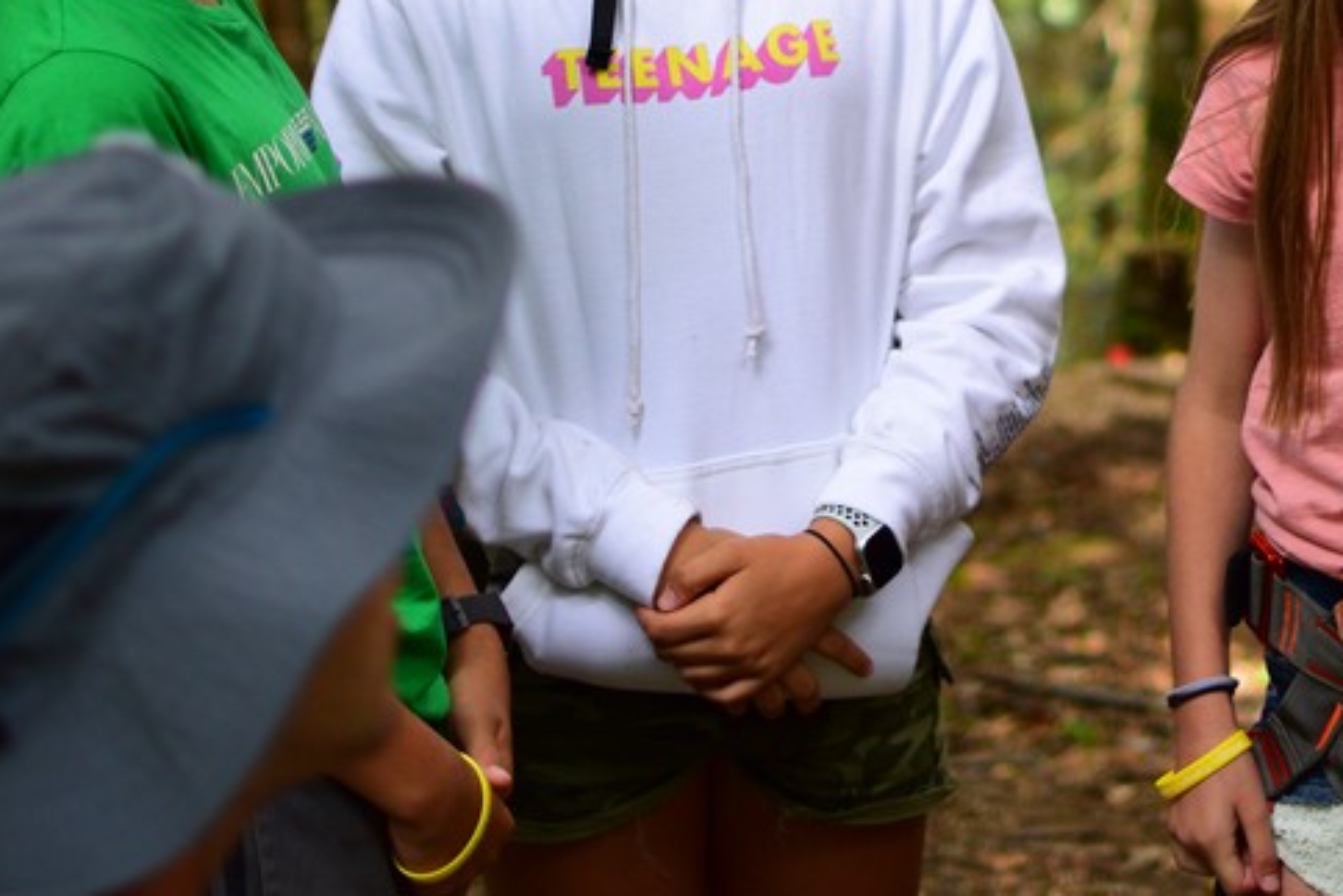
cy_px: -43
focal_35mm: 111
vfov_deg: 12.2
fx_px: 4144
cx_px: 1229
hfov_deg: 18.1
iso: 320
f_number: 1.8
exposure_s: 1/250
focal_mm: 35
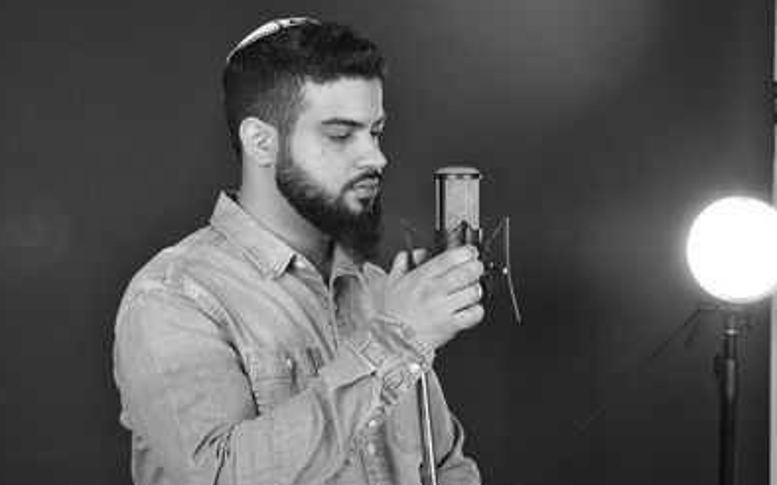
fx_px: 1863
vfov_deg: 14.8
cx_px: 385
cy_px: 242
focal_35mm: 88
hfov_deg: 23.6
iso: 400
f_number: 10
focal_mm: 85
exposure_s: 1/100
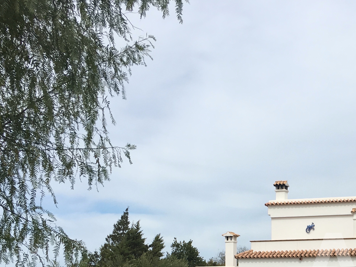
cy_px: 285
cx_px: 333
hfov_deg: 29.2
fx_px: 648
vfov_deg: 22.1
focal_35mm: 63
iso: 25
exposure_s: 1/1972
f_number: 2.2
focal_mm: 4.15
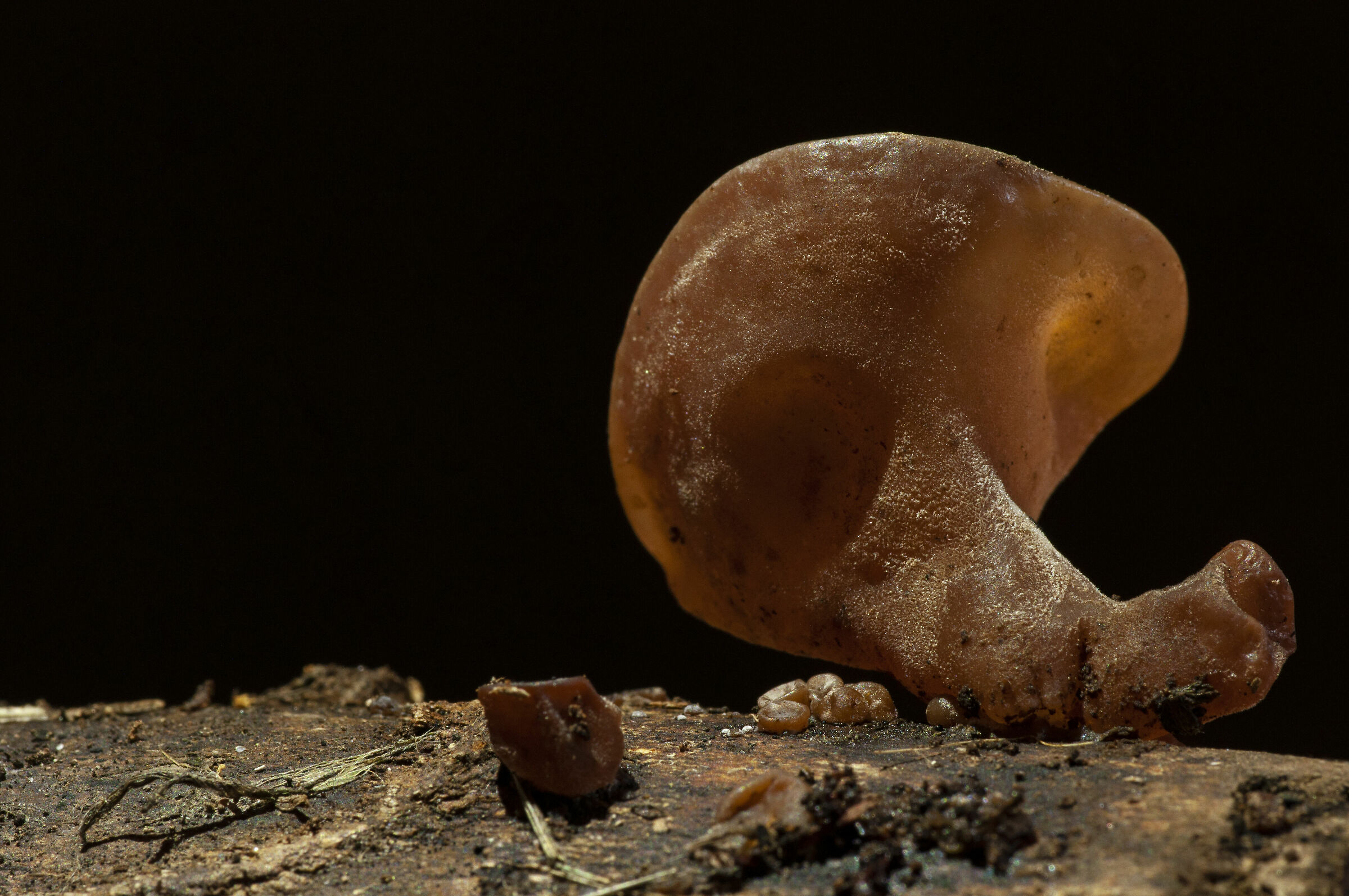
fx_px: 5614
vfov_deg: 9.1
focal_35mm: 150
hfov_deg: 13.7
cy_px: 448
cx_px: 674
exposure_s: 1/1.25
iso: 200
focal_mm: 100
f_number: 22
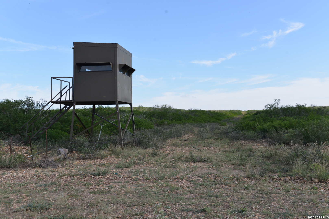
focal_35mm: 42
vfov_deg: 31.9
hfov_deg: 46.4
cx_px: 164
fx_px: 384
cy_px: 110
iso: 160
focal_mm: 42
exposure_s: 1/250
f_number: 8
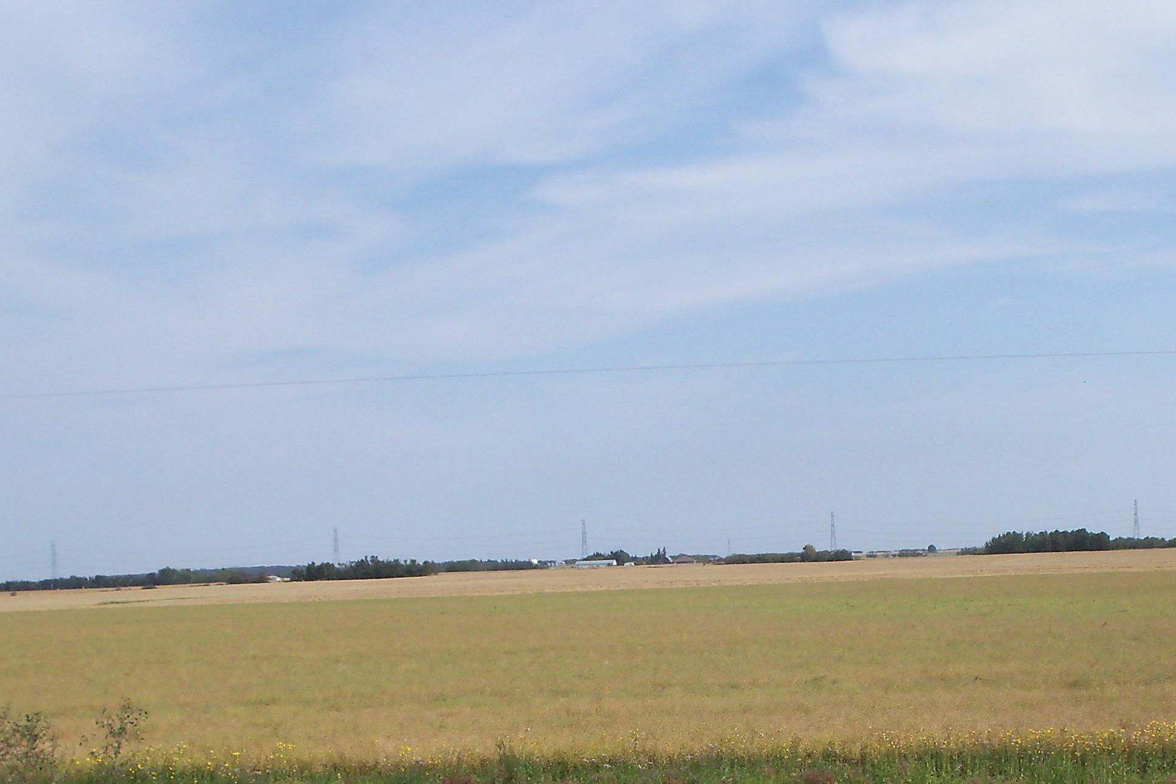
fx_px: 1894
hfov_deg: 34.3
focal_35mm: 58
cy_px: 697
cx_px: 751
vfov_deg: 22.8
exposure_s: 1/400
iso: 64
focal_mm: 6.3
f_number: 5.5
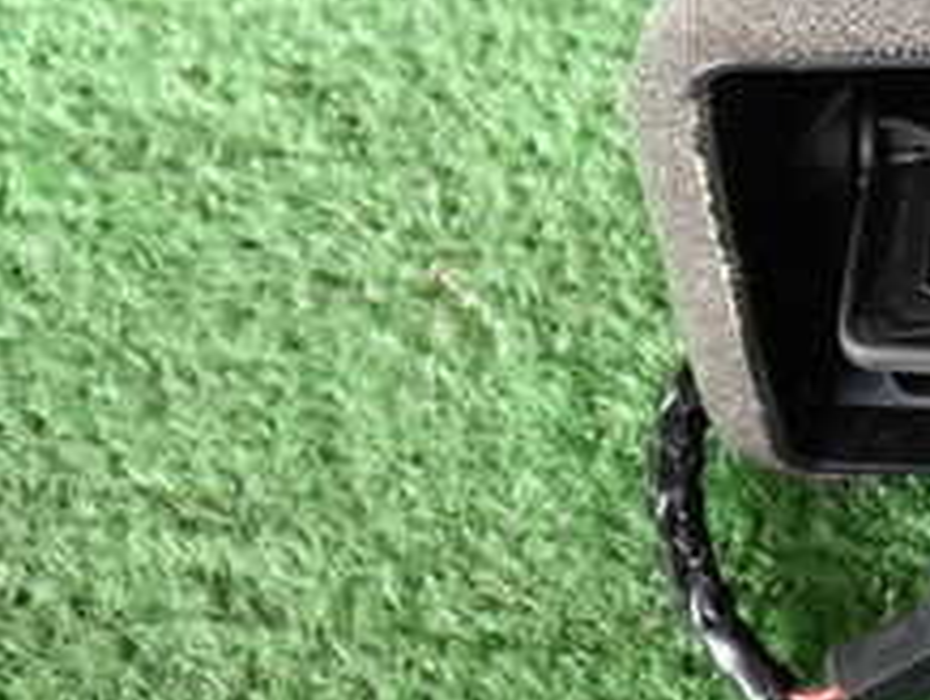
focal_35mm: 88
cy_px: 0
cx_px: 1101
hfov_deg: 20.8
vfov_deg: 16.5
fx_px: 2367
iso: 200
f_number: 2.4
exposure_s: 1/50
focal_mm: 5.79
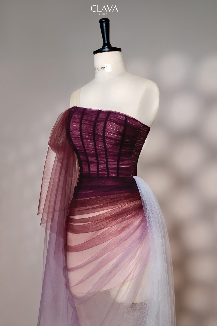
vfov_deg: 39.6
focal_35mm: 50
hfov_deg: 27.0
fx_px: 453
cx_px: 108
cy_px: 163
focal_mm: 50
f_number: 5.6
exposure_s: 1/100
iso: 500
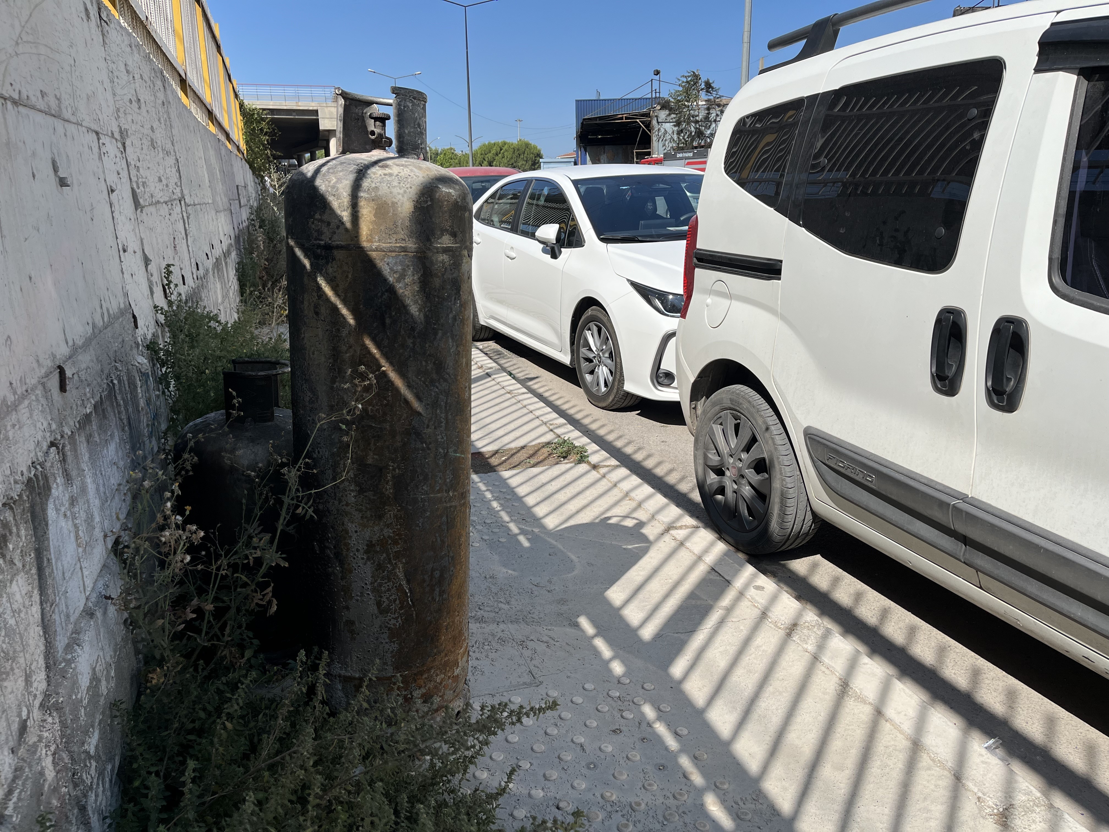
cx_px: 554
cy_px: 416
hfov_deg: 67.3
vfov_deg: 53.1
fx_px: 833
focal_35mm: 26
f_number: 1.6
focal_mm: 5.1
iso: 50
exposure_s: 1/4484
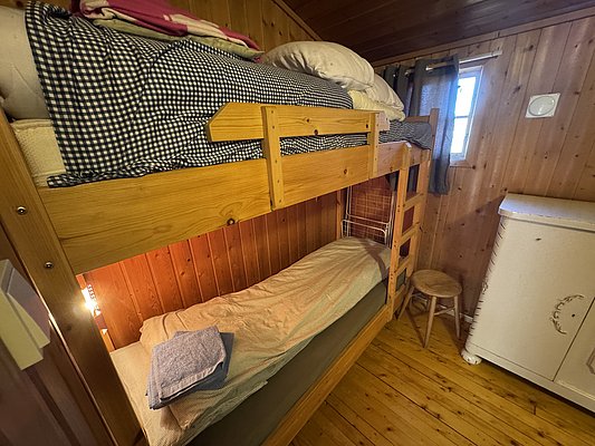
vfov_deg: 85.7
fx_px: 241
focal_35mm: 14
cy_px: 223
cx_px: 298
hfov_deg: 102.1
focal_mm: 2.22
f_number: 2.2
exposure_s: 1/33
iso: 800
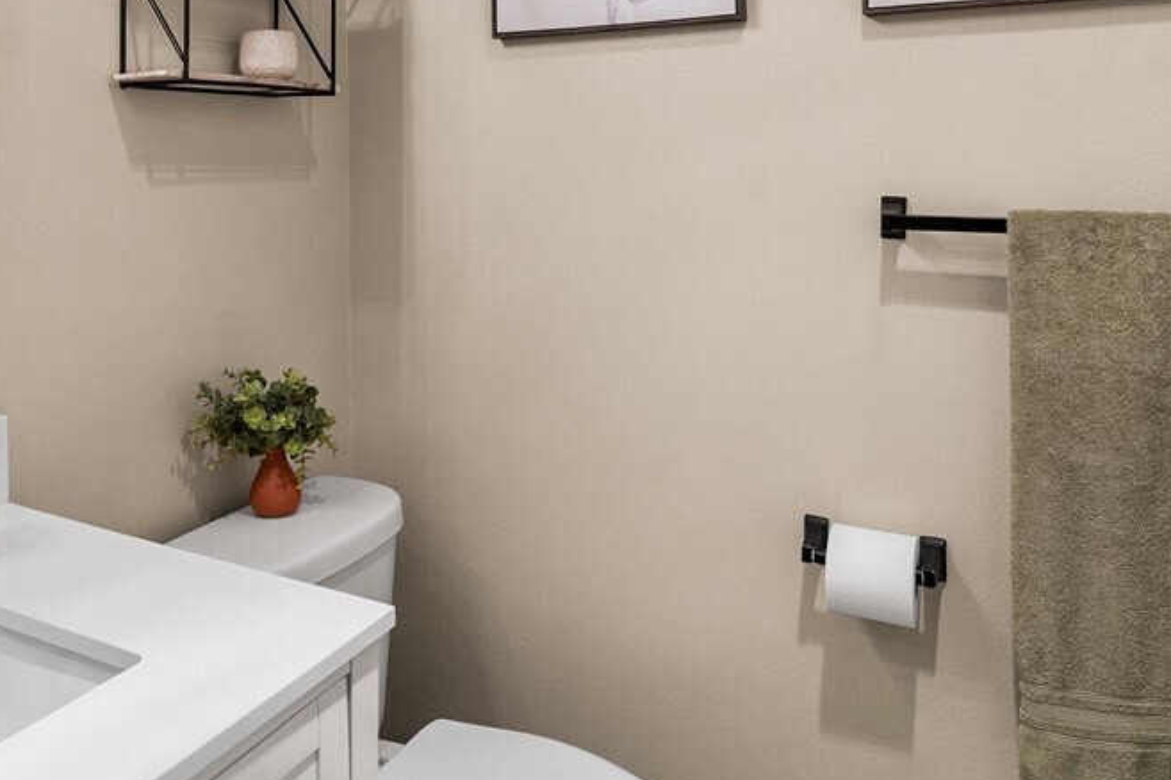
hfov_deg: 59.6
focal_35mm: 31
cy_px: 159
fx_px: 1008
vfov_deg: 40.6
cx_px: 450
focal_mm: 12
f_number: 7.1
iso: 100
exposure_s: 1/80
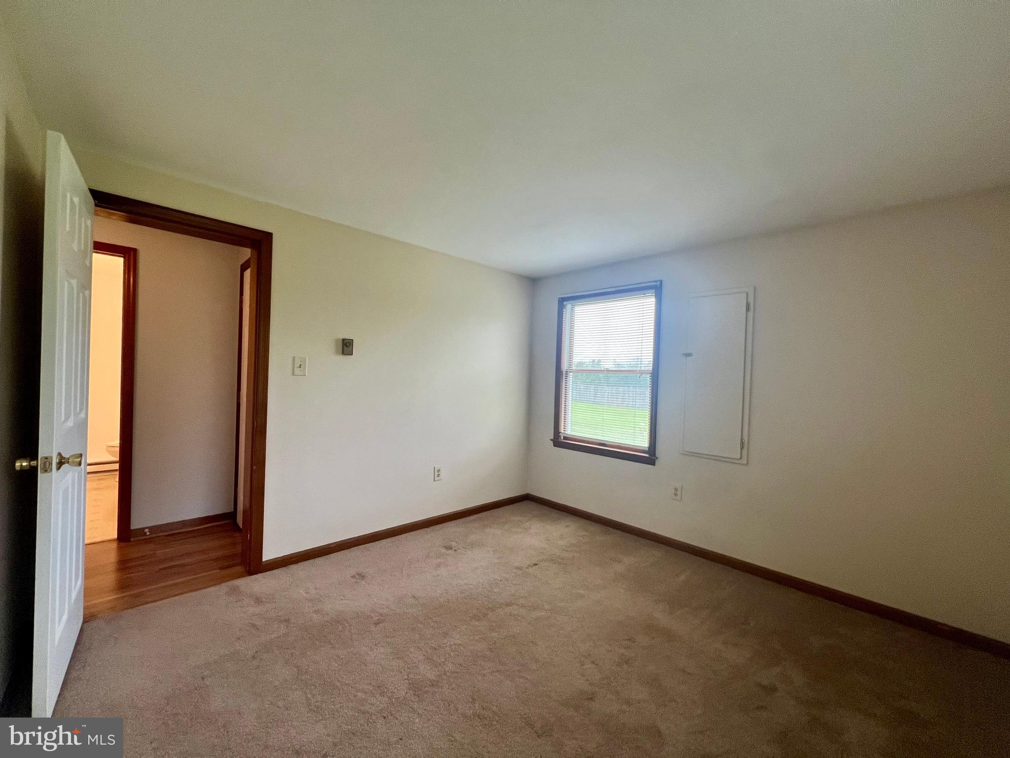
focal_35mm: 13
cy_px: 379
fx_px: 379
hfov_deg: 106.2
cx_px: 505
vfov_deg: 89.9
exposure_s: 1/120
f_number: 1.8
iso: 200
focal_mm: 1.57
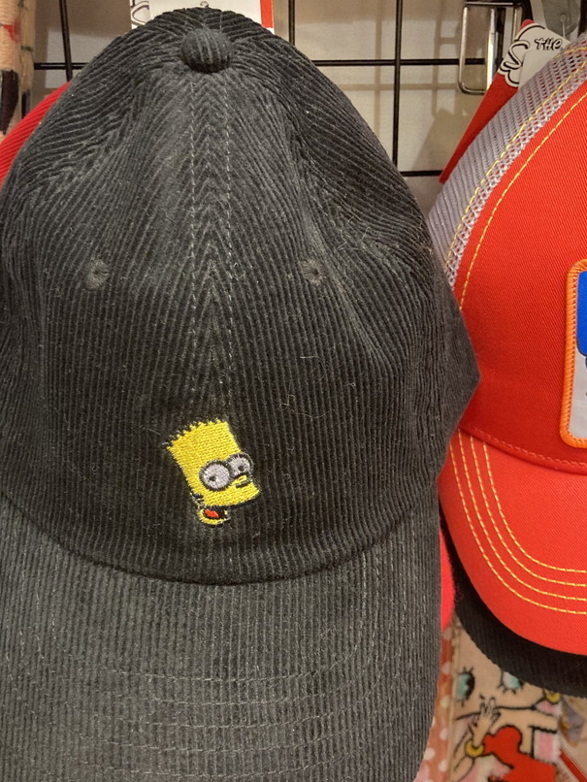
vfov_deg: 52.5
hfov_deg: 40.6
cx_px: 253
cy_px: 442
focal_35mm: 35
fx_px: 791
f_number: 1.8
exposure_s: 1/33
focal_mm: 3.99
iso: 400
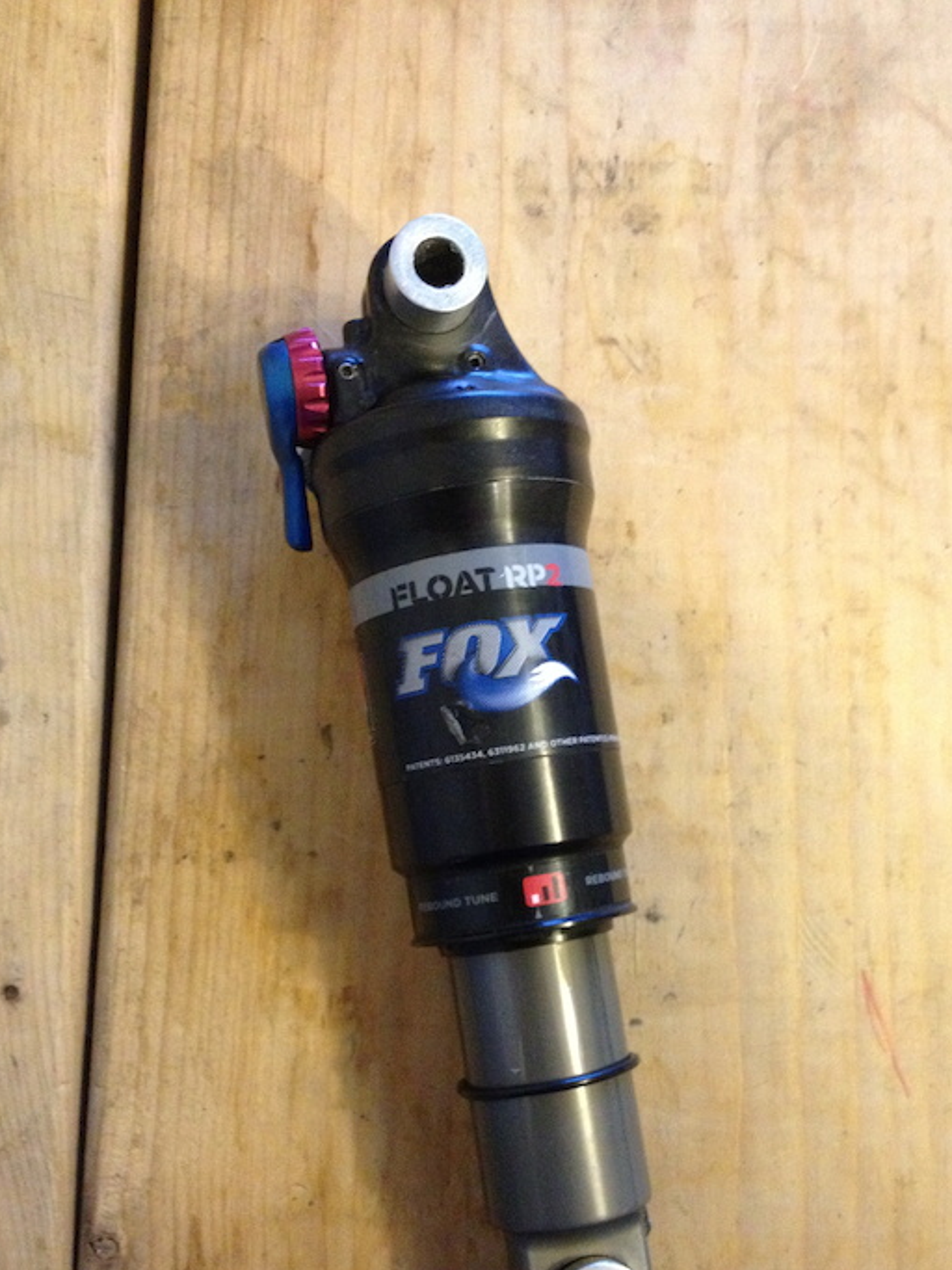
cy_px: 742
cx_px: 478
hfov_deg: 35.1
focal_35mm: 41
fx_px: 1504
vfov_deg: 45.6
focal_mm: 4.28
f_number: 2.4
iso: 400
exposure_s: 1/15
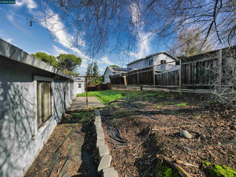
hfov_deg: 102.1
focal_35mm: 14
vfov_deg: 85.7
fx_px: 95
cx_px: 118
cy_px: 88
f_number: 9
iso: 160
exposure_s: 1/200
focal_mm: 7
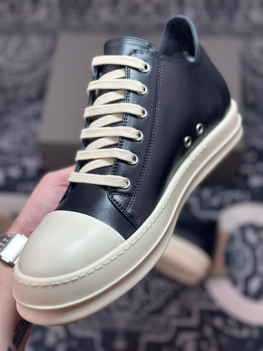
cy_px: 176
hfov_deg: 30.3
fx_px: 486
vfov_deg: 39.7
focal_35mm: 48
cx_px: 132
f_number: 1.78
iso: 80
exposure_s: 1/1133
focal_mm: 6.86
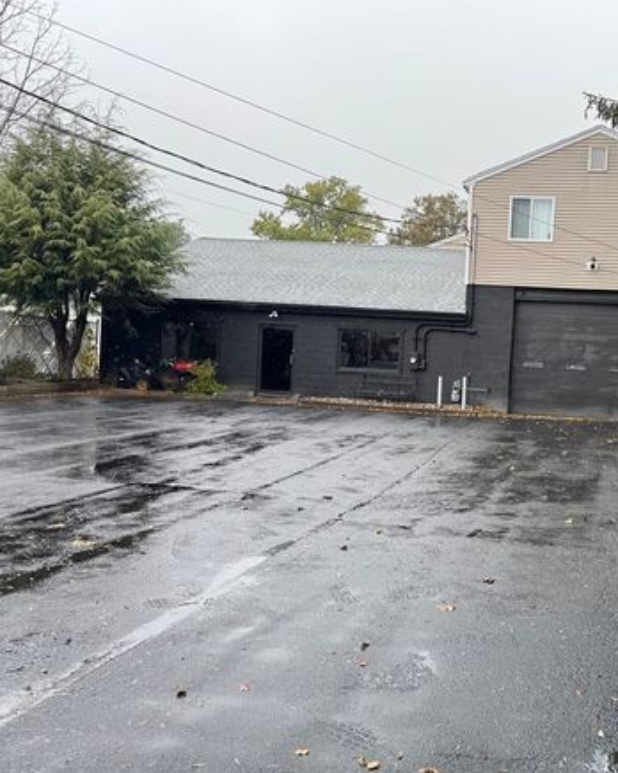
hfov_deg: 42.9
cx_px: 524
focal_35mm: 32
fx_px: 732
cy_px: 381
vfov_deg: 55.7
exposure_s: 1/518
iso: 80
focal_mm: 6.76
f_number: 1.78
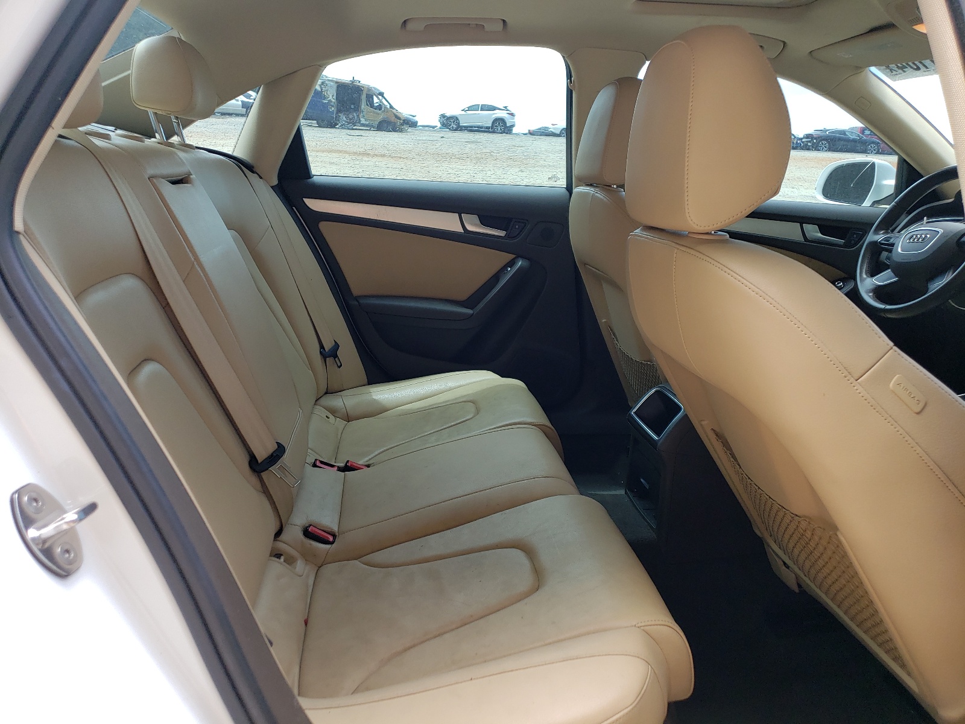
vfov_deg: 53.1
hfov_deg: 67.3
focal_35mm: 26
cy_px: 362
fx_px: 725
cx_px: 482
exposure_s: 1/385
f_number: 1.5
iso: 50
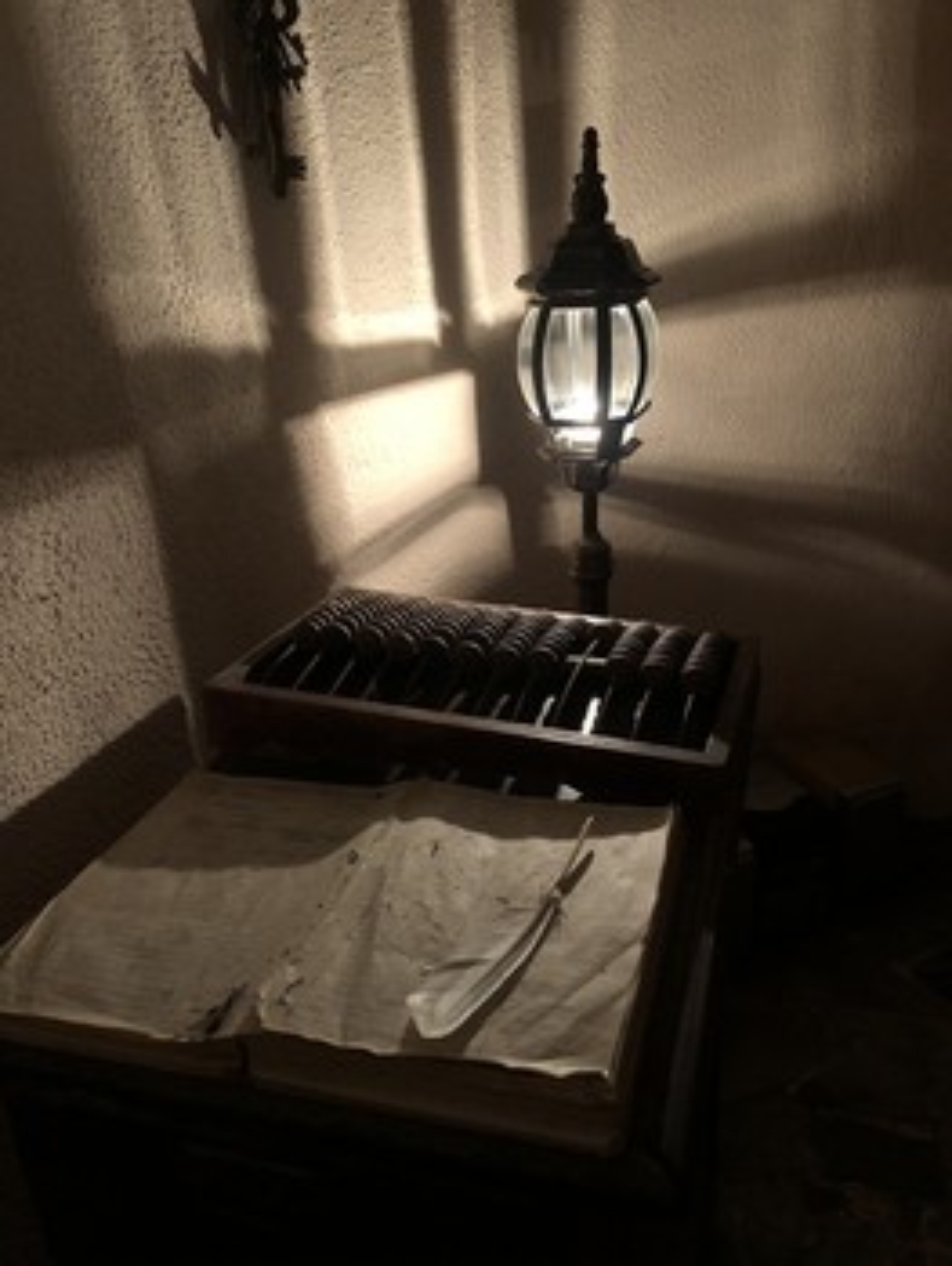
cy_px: 633
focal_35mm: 28
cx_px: 476
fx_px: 1025
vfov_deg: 63.4
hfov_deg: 49.8
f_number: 1.8
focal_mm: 4
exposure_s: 1/17
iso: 80
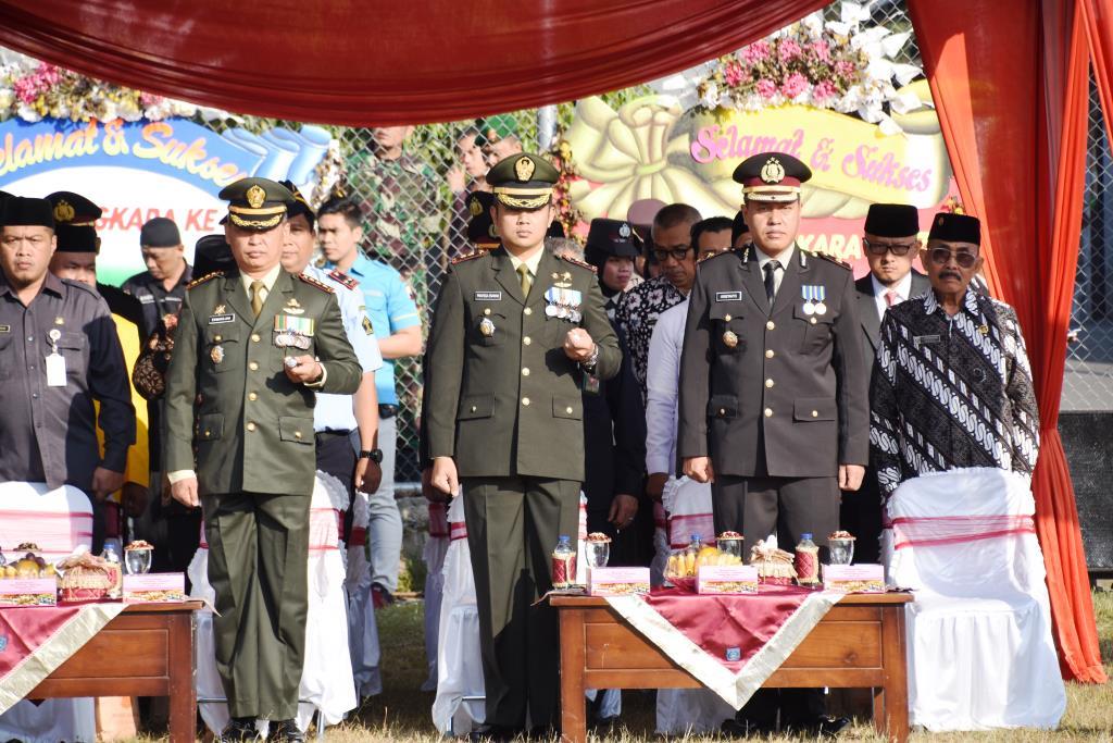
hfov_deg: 8.6
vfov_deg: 5.7
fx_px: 7421
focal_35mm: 240
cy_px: 372
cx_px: 556
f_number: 6
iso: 100
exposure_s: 1/200
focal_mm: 160
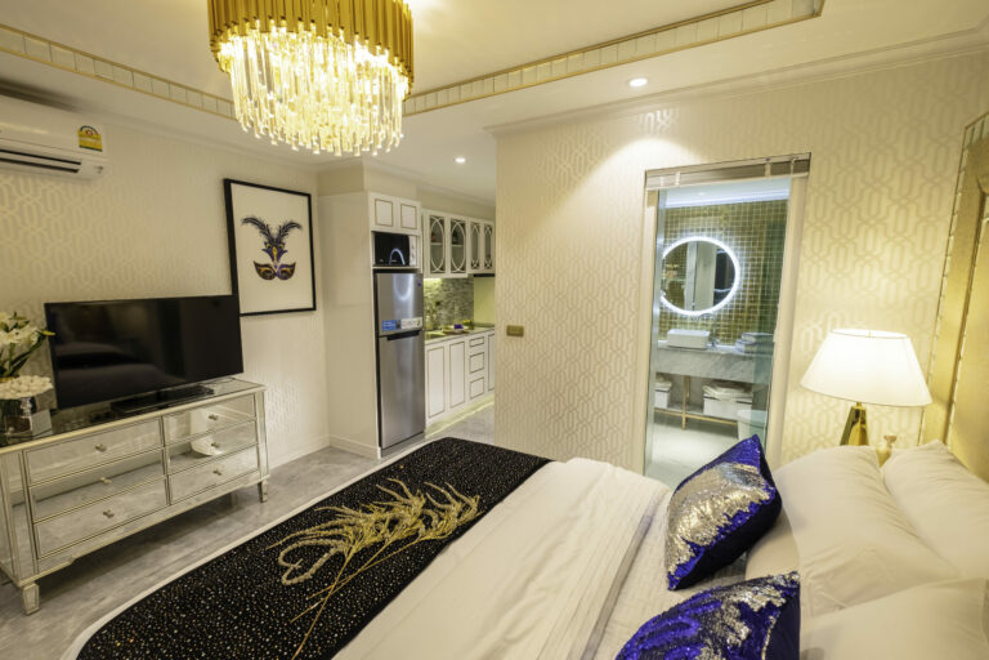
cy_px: 330
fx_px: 412
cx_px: 494
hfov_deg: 100.4
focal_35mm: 15
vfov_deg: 77.3
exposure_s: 1/15
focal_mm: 10
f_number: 5.6
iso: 200
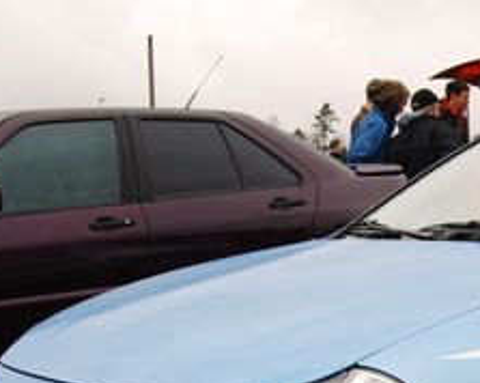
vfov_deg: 18.5
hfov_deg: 22.2
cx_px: 536
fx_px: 1150
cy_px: 374
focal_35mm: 81
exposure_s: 1/160
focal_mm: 20
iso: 100
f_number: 6.3
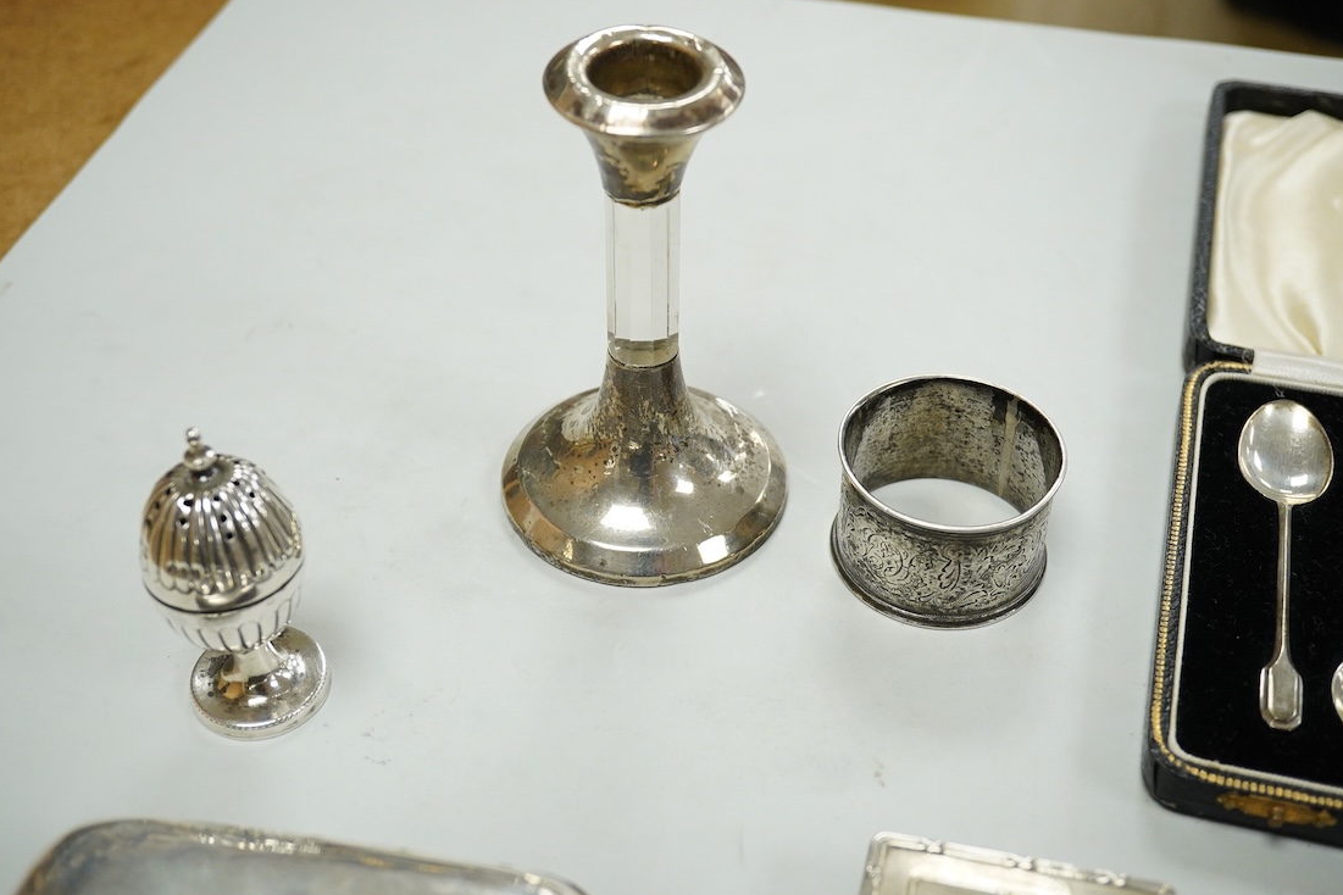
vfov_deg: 29.2
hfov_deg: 42.7
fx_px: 1716
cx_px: 661
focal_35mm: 46
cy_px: 452
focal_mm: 30
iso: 2500
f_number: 7.1
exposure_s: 1/400
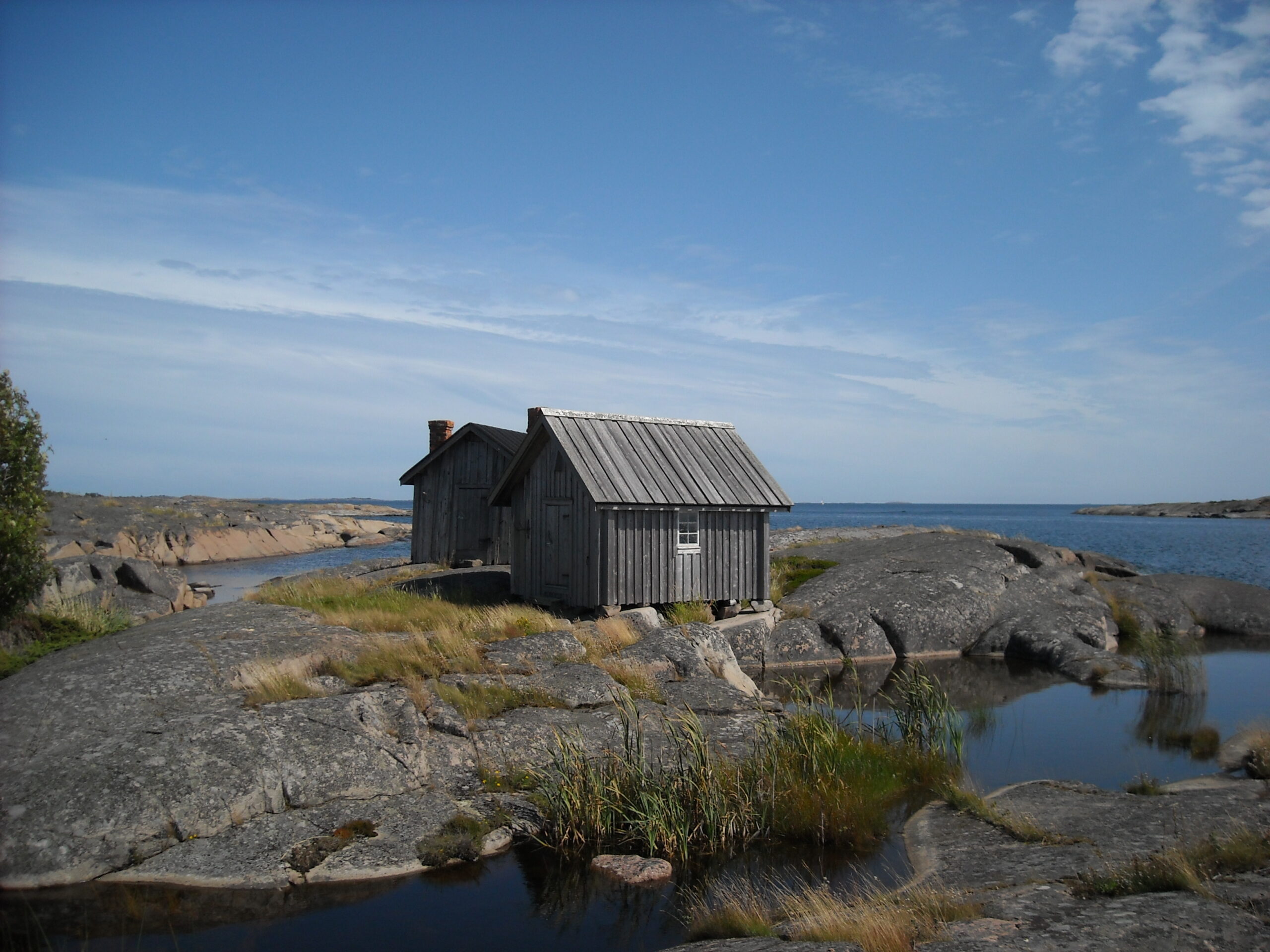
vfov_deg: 40.7
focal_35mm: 35
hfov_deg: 52.6
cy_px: 476
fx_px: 1284
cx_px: 635
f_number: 5.6
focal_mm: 5.7
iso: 64
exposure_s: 1/500
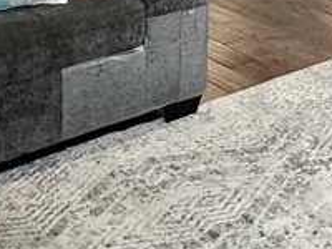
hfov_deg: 18.8
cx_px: 352
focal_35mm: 101
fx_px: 969
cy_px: -244
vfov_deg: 12.8
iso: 400
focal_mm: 2.22
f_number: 2.2
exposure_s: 1/60
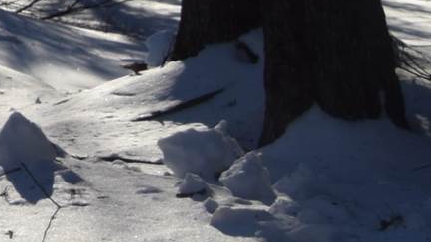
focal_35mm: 234
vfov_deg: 4.7
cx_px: -1056
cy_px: -720
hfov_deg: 7.5
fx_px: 2671
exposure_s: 1/200
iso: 100
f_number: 11
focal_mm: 21
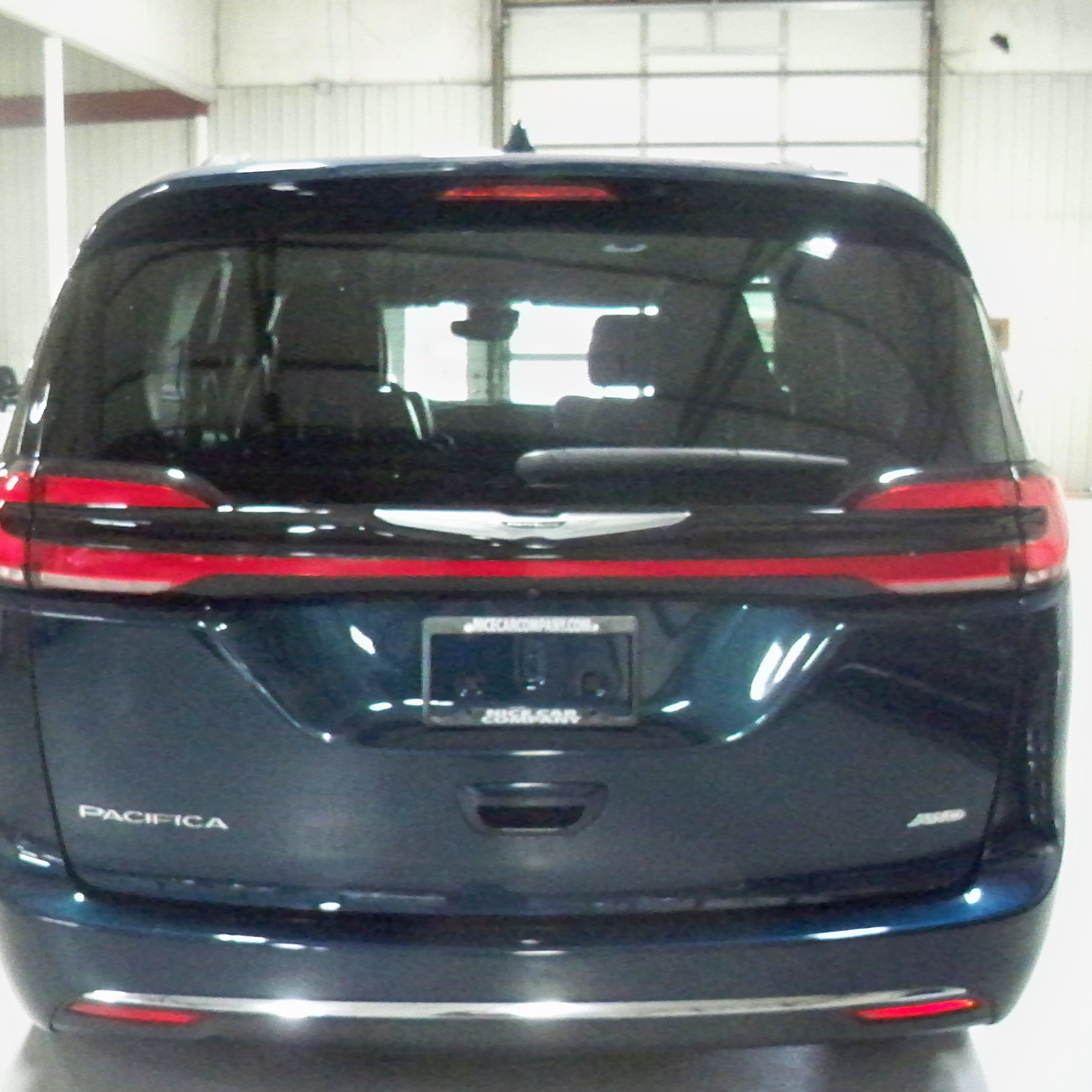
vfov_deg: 40.0
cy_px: 553
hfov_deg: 40.0
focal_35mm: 42
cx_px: 490
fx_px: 1499
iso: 3200
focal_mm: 6.3
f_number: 3.1
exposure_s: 1/60
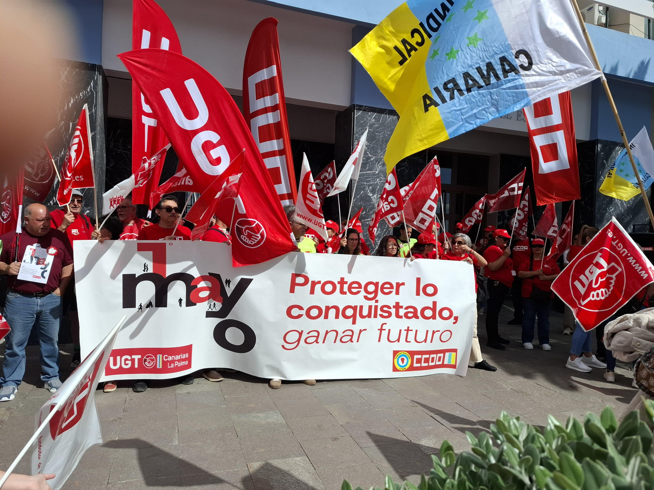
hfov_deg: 73.9
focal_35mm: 23
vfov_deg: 58.9
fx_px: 435
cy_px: 245
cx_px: 327
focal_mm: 5.54
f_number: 1.8
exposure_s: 1/3650
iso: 50
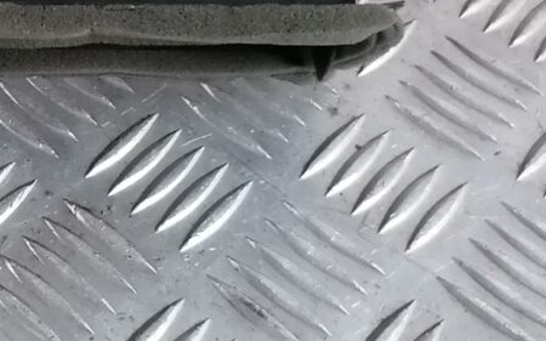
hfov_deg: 22.2
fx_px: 1324
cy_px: -34
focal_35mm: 89
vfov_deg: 14.3
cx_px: -33
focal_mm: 4.75
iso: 640
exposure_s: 1/33.3
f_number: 1.8
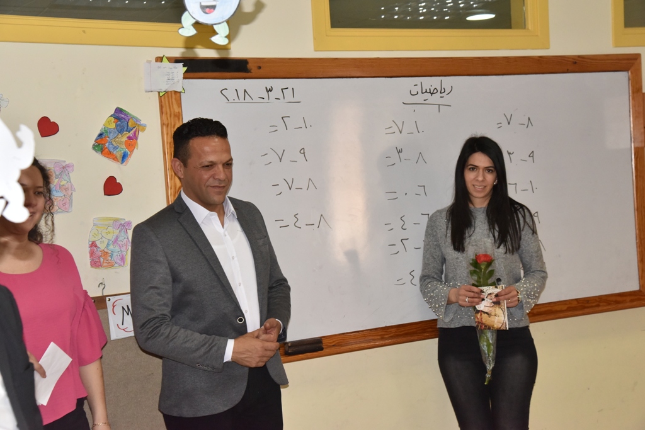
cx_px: 322
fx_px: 1039
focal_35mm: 58
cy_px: 215
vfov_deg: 23.4
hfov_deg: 34.5
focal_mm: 58
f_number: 8
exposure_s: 1/250
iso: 2500
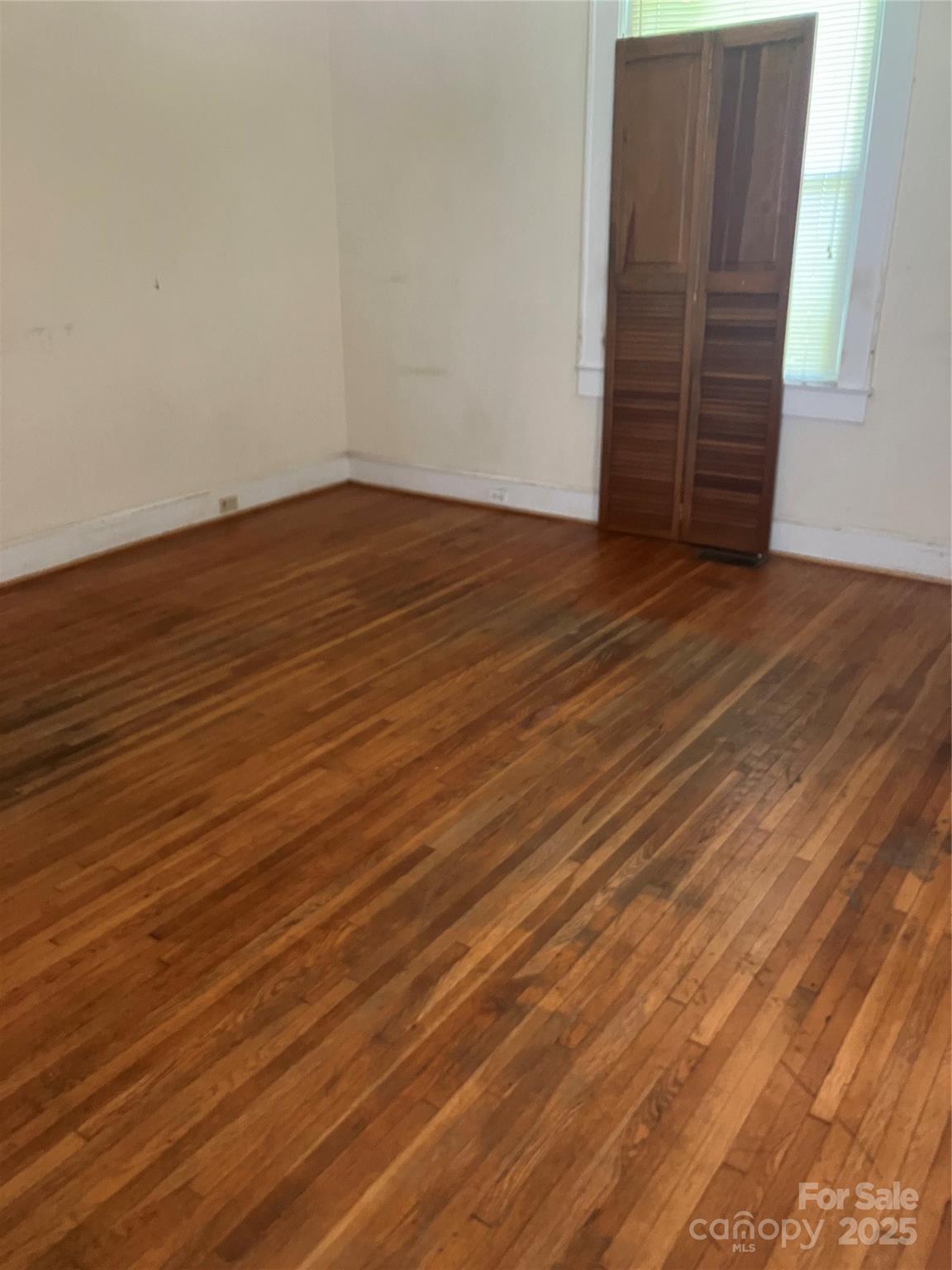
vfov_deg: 63.4
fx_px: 1027
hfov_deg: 49.7
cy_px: 635
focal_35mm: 28
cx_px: 476
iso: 400
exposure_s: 1/30
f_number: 1.8
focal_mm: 3.99
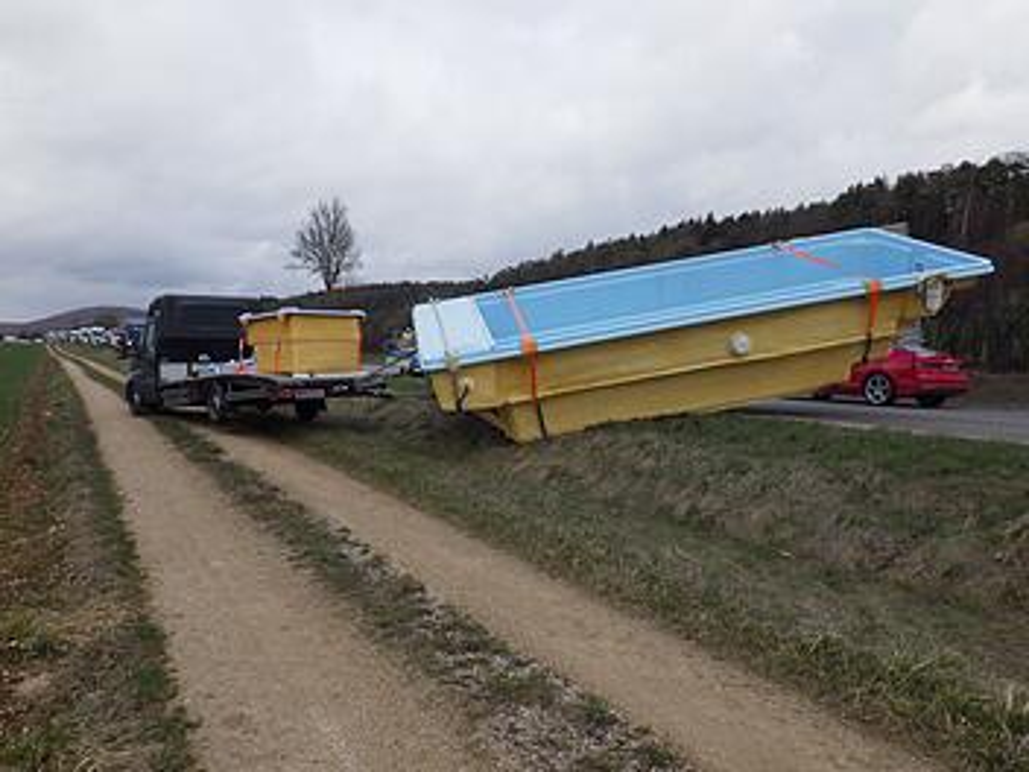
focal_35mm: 28
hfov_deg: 63.4
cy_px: 386
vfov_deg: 49.7
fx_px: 832
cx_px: 514
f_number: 4.2
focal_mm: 5
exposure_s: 1/1000
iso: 250
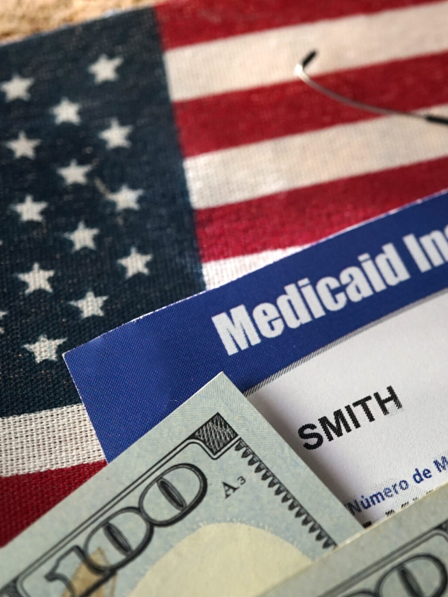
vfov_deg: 29.8
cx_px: 360
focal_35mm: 65
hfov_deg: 22.3
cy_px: 299
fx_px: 1121
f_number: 4.5
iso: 640
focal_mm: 30
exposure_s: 1/60
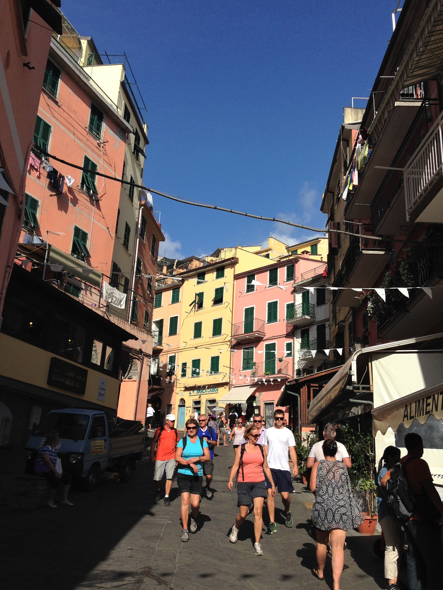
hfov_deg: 41.8
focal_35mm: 34
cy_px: 293
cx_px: 227
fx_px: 580
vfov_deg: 54.0
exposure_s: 1/2463
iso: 50
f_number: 2.4
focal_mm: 4.12
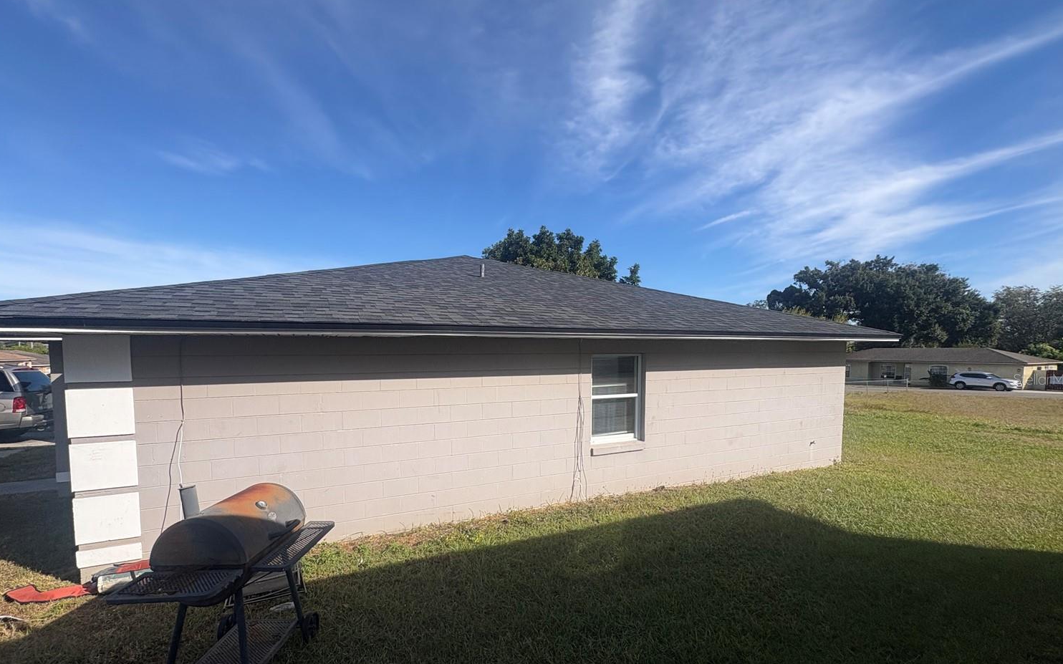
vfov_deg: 70.9
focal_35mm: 16
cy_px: 379
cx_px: 508
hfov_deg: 97.8
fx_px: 463
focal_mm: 2.22
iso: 50
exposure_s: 1/1927
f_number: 2.2
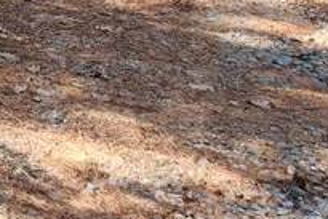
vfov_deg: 7.6
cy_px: -524
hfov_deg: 12.2
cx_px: -331
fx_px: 1358
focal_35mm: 149
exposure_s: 1/180
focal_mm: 5.4
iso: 40
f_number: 1.8
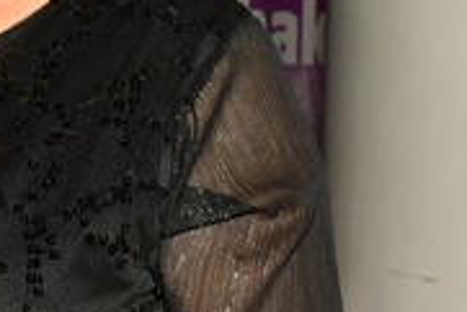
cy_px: 115
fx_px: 2934
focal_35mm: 226
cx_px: -199
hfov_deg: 8.9
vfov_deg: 6.1
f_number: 8
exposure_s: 1/200
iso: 640
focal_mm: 40
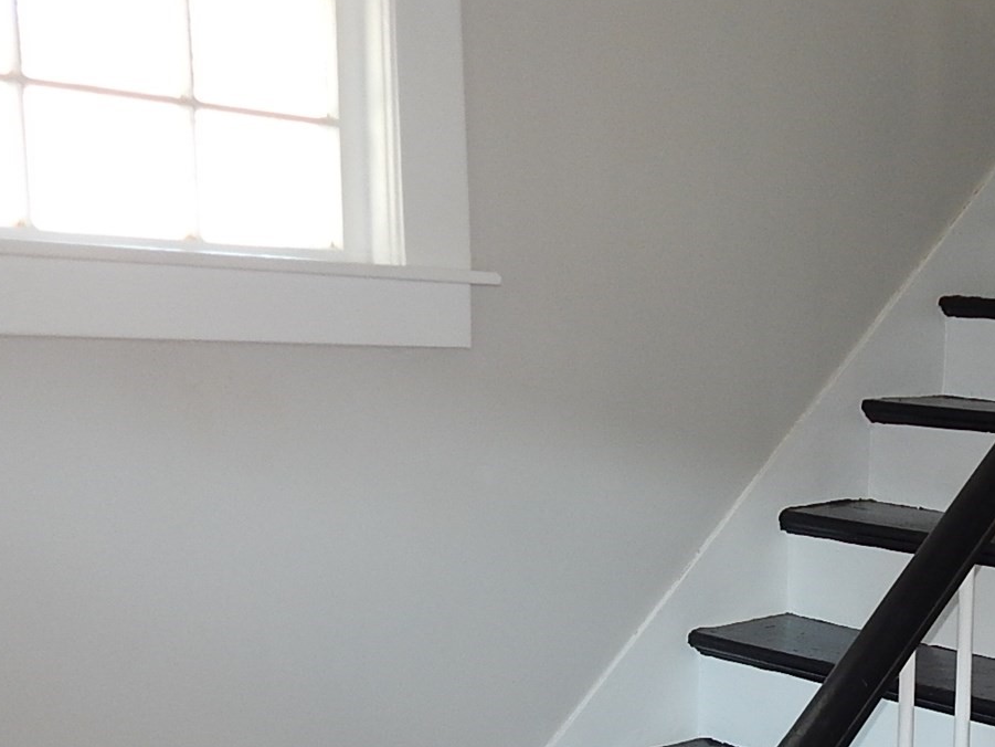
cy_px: 624
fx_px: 1437
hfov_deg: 35.9
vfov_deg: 28.3
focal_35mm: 50
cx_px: 892
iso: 200
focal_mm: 4
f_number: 3
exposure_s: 1/30
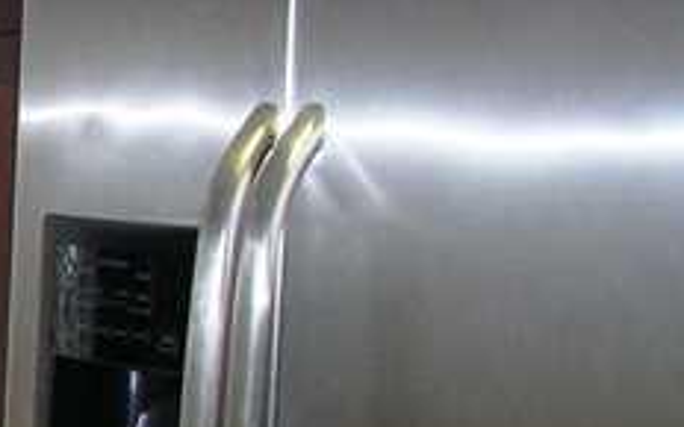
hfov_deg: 14.1
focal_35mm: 135
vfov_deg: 9.7
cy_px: 312
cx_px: -463
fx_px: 2517
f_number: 2.8
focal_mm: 5.7
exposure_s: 1/60
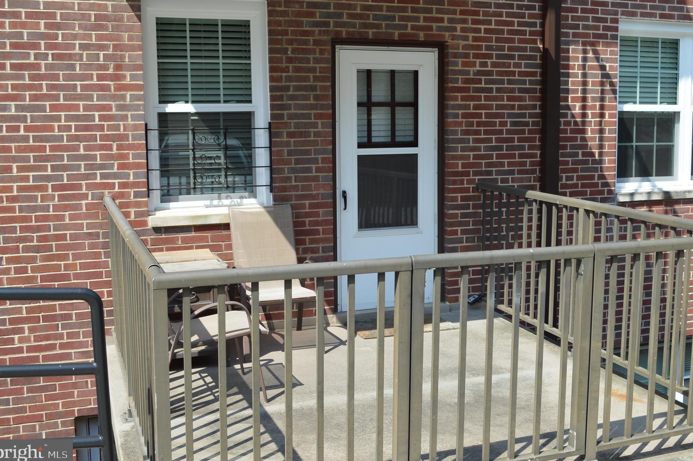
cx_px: 382
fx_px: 788
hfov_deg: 47.4
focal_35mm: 41
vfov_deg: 32.5
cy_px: 205
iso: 100
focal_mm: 24
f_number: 7.1
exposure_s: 1/200
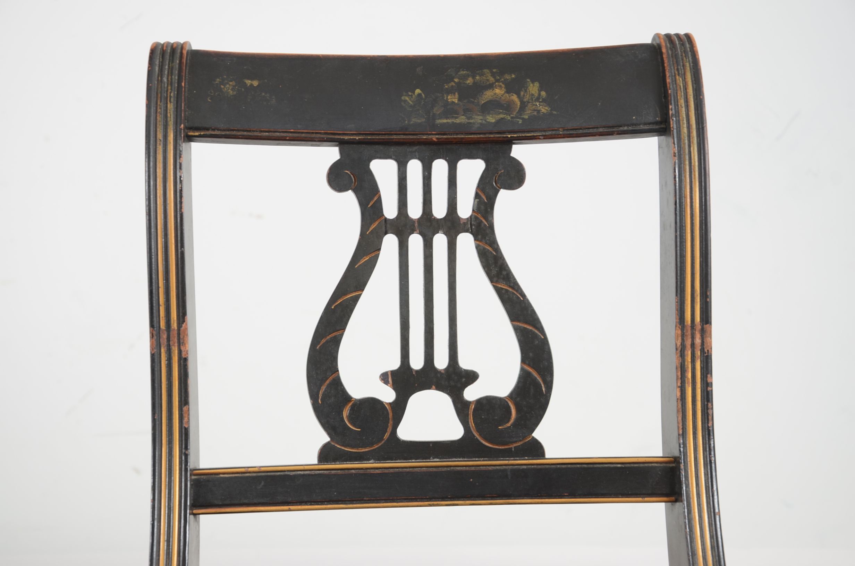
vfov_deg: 15.6
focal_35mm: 87
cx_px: 428
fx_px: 2062
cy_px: 283
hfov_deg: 23.4
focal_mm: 58
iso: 160
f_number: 6.3
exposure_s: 1/60
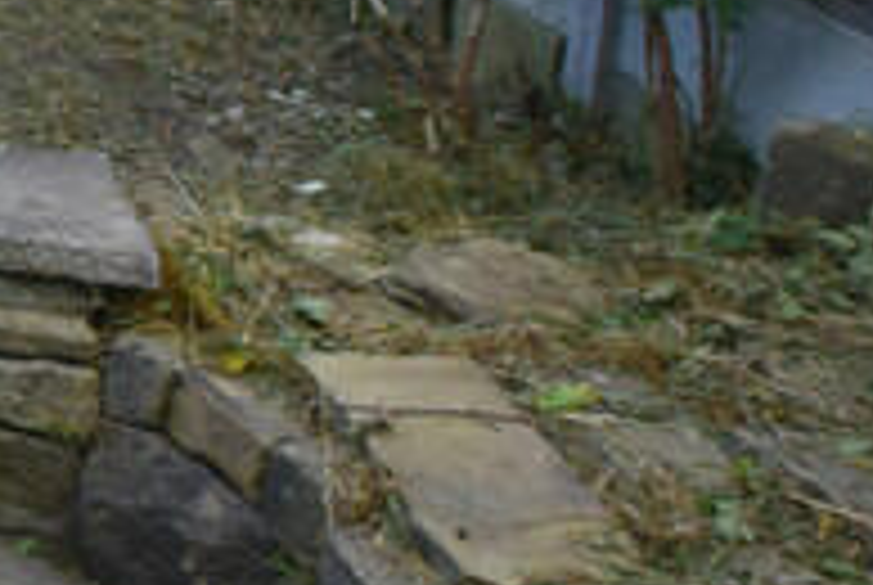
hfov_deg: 19.1
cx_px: -729
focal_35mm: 79
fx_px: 1919
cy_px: -299
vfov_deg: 15.9
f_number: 10
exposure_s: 1/250
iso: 400
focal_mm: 10
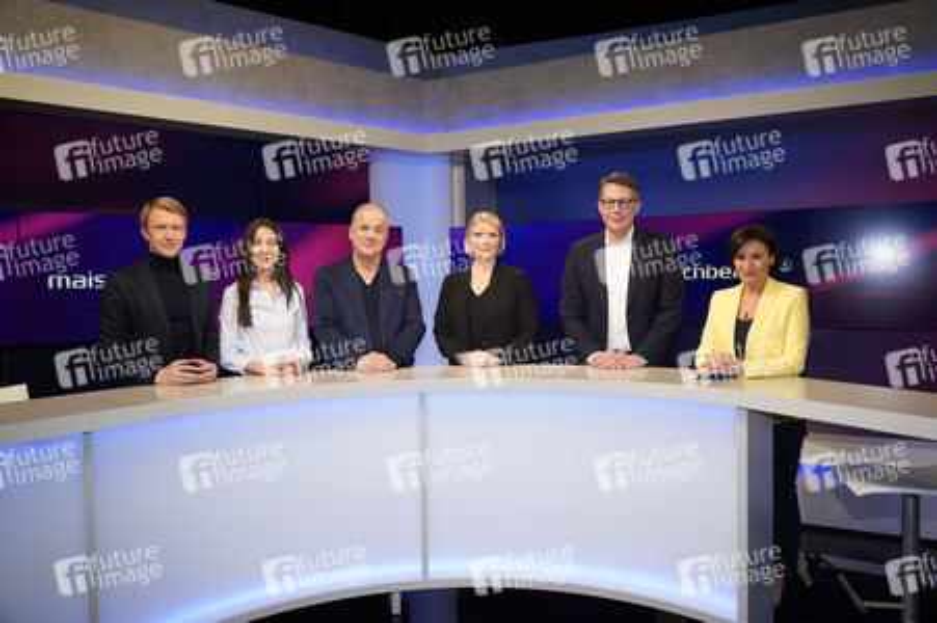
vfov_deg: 46.3
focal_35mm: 28
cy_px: 312
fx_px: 728
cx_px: 468
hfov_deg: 65.5
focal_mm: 28
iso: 2000
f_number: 5
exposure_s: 1/160
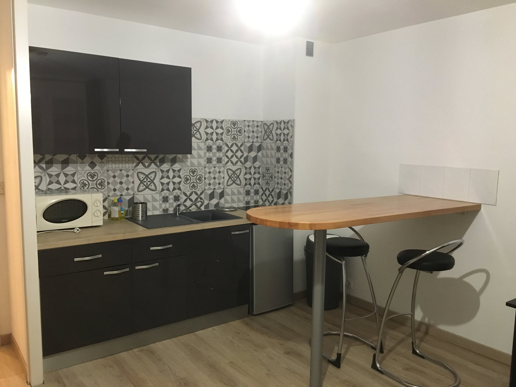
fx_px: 432
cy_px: 194
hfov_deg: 61.7
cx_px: 258
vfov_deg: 48.2
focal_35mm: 29
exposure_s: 1/25
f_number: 2.2
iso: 200
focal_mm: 4.15
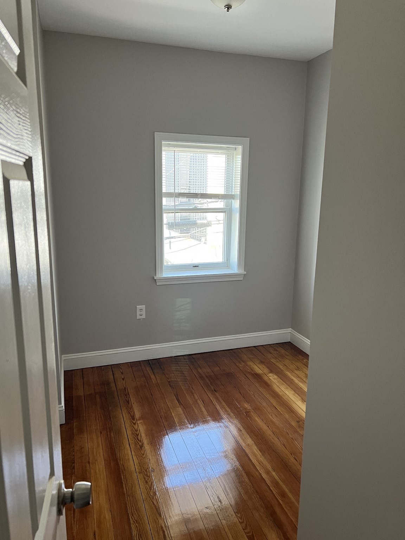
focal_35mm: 26
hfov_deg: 53.1
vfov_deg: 67.3
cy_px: 270
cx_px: 202
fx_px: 406
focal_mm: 5.7
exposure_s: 1/68
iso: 125
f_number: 1.5
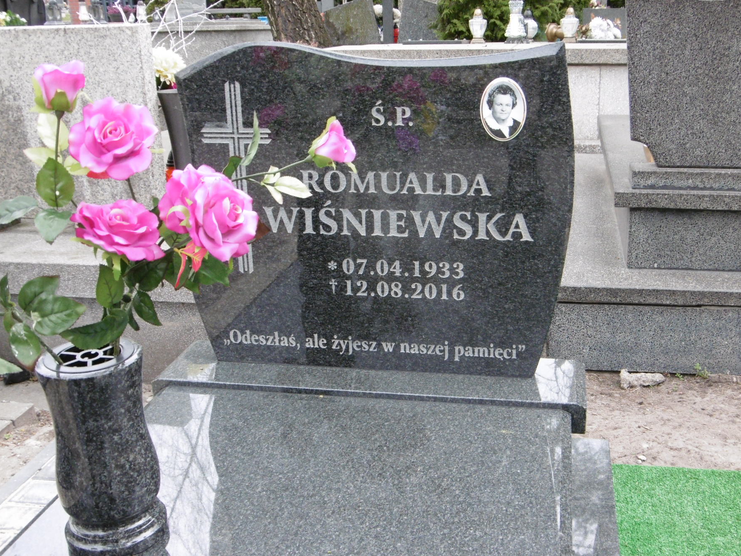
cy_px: 265
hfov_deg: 42.8
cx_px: 420
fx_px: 942
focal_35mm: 44
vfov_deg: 32.9
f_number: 3.7
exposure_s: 1/60
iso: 200
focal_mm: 6.8
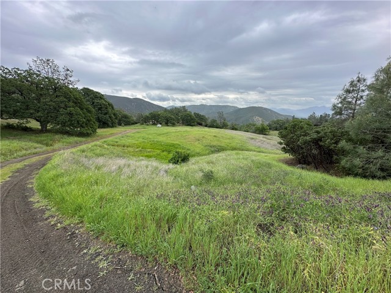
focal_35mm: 14
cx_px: 196
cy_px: 146
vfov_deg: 85.7
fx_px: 158
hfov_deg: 102.1
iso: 40
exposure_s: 1/651
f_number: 2.2
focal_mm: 2.22
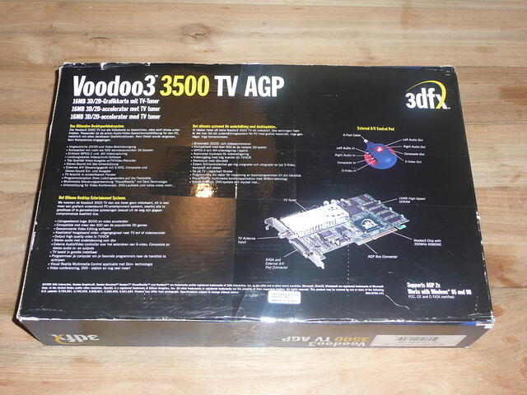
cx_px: 264
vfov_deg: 32.2
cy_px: 198
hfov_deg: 42.1
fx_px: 685
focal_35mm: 45
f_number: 4.1
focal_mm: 7.3
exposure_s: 1/30
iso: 125
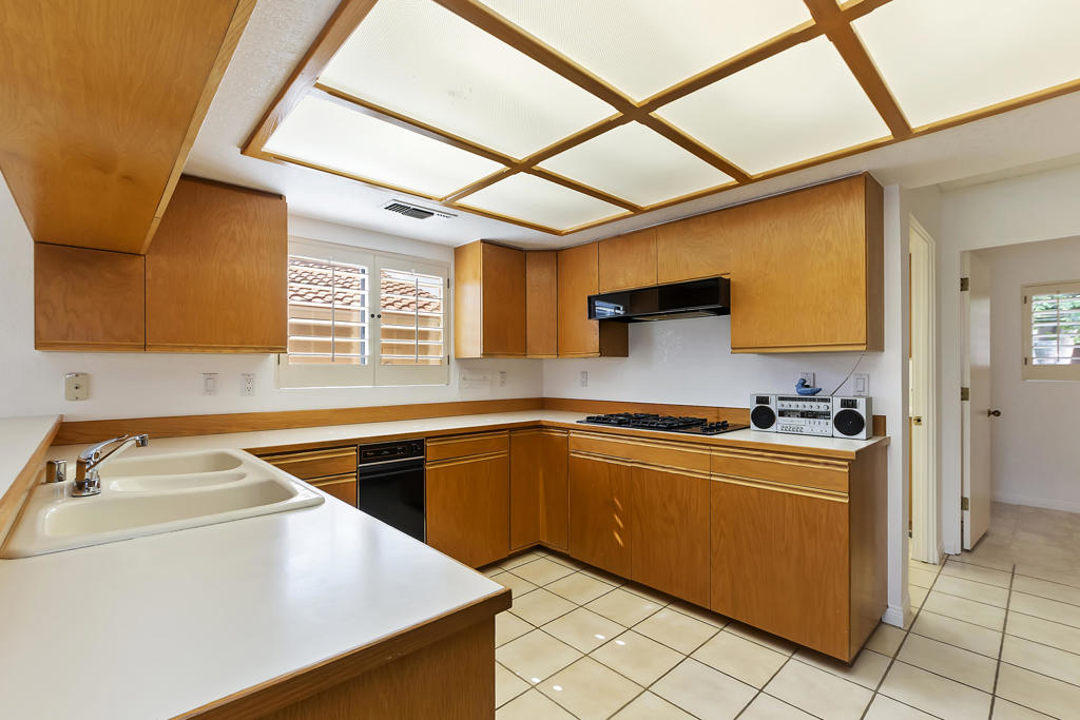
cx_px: 540
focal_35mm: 15
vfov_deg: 77.3
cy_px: 360
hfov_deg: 100.4
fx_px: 450
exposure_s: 1/30
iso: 400
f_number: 8
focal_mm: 10
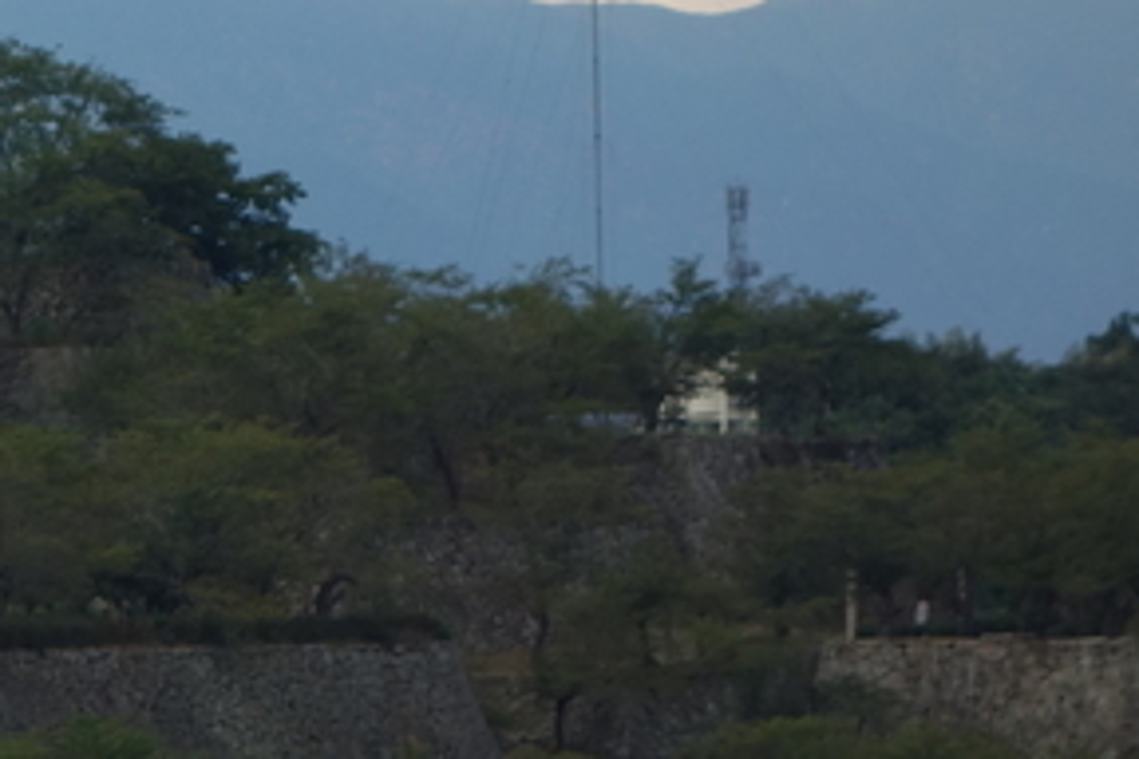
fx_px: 13161
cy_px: 506
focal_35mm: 416
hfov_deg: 4.9
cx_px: -1111
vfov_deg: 3.3
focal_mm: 37.1
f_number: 5.6
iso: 125
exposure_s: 1/320
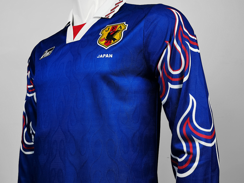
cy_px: 92
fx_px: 240
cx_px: 122
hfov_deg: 54.0
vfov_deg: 41.8
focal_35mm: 34
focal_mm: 5.58
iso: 125
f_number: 1.8
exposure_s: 1/100
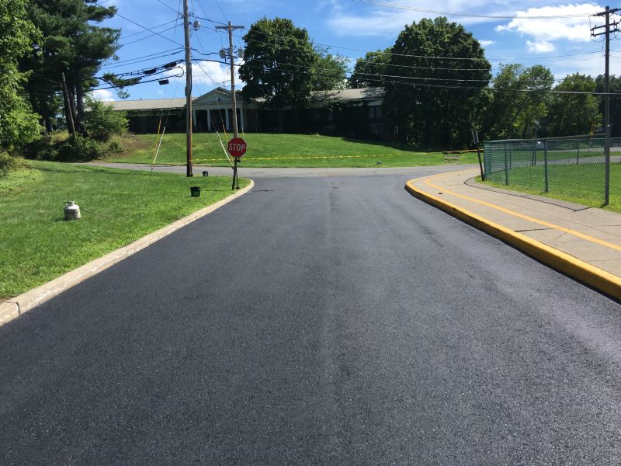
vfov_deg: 48.2
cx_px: 310
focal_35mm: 29
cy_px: 233
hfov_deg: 61.7
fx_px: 520
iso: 25
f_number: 2.2
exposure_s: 1/1508
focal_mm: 4.15
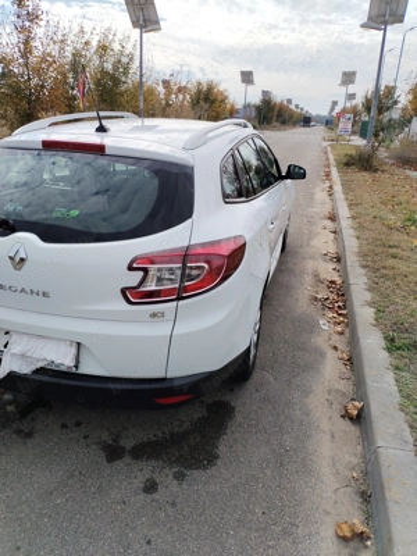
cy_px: 278
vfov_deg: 67.3
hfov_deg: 53.1
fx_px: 418
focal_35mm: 26
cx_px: 208
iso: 100
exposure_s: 1/2182
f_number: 1.8
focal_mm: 4.75
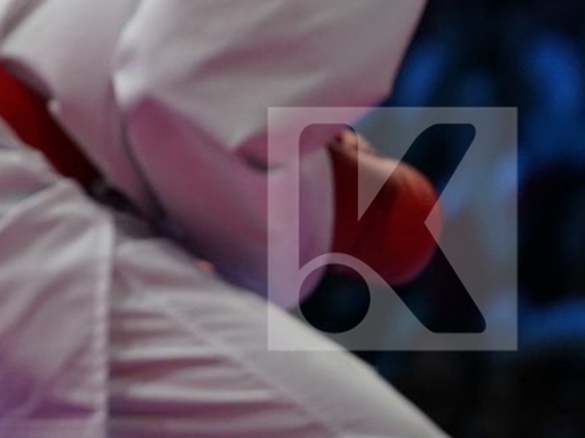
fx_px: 13360
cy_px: -246
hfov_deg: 2.5
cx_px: -513
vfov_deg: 1.9
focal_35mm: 791
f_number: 2.8
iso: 1250
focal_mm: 200
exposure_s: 1/1000
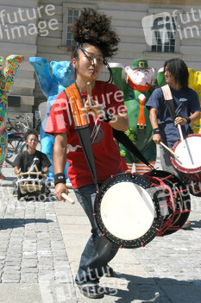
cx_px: 108
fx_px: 546
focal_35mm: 65
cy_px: 155
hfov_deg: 20.9
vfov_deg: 31.0
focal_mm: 38
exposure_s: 1/500
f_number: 10
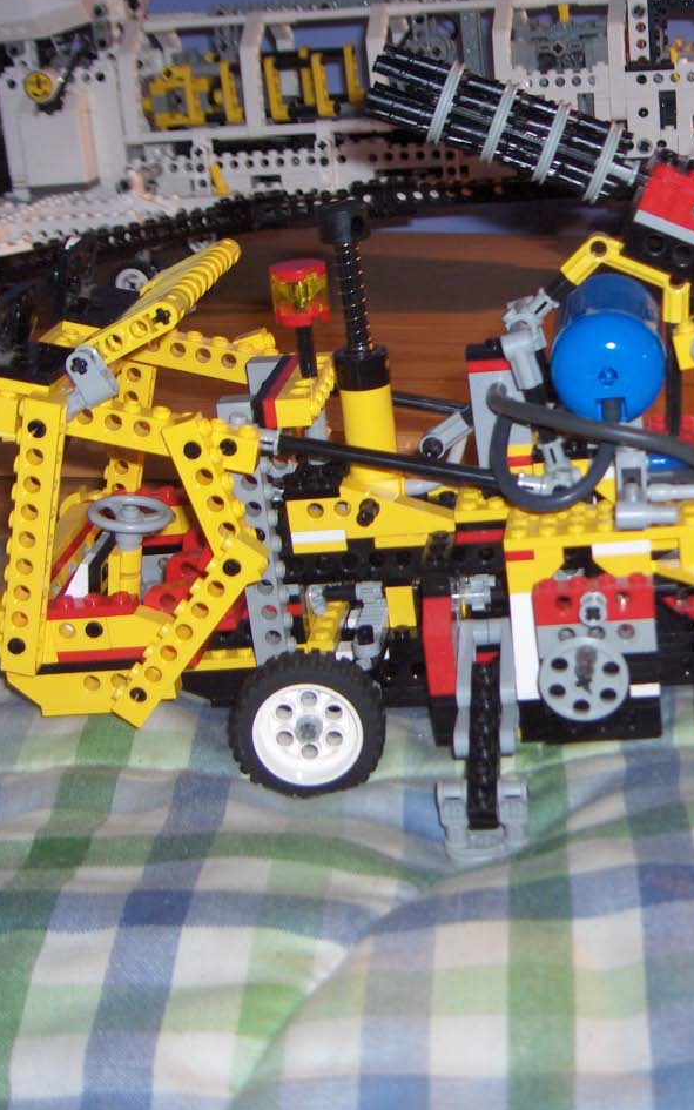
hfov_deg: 22.5
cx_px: 652
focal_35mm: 56
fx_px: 1694
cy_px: 549
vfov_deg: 36.3
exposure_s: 1/60
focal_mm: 8
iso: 100
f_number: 2.8
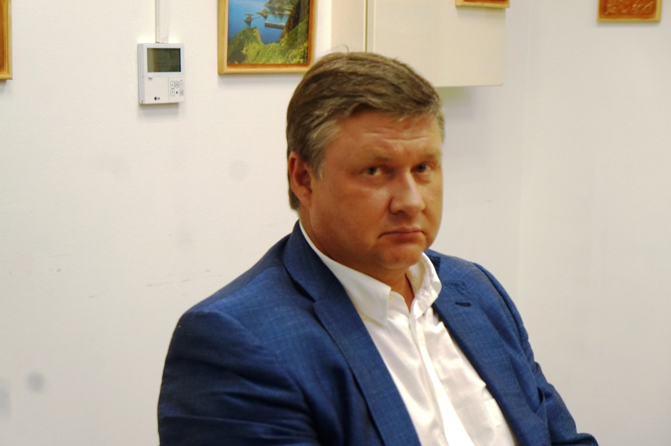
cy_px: 223
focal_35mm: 80
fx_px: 1480
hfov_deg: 25.5
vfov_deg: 17.1
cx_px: 336
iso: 1000
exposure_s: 1/160
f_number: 5
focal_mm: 53
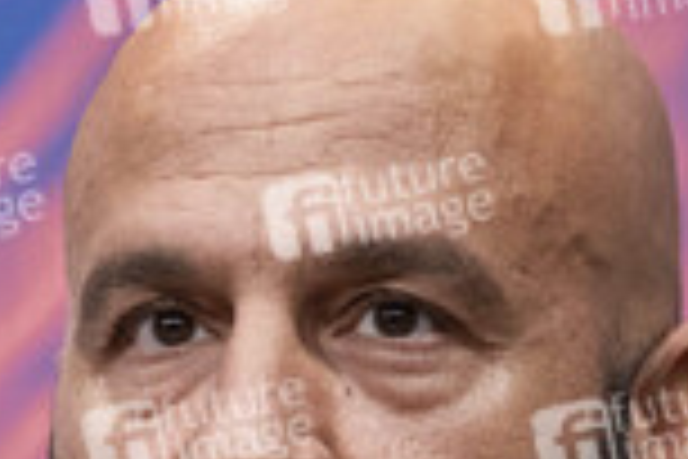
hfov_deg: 3.9
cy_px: 544
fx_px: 10071
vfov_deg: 2.6
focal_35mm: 527
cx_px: 259
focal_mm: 119.2
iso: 1250
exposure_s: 1/300
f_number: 2.8
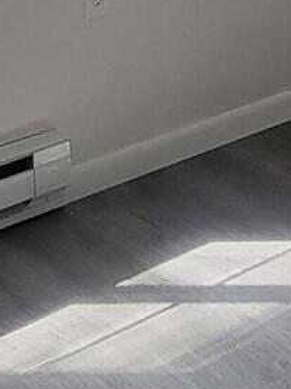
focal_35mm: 94
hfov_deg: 15.4
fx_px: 1056
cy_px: -232
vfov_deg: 18.1
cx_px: 292
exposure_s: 1/60
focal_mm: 2.2
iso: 160
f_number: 2.2
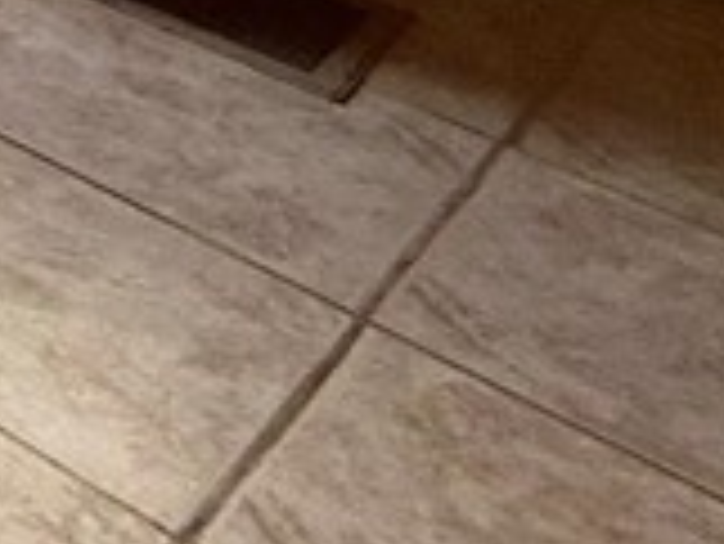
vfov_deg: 11.8
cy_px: -926
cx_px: -1475
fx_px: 1863
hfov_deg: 11.4
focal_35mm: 89
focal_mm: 2.22
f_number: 2.2
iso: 64
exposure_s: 1/110
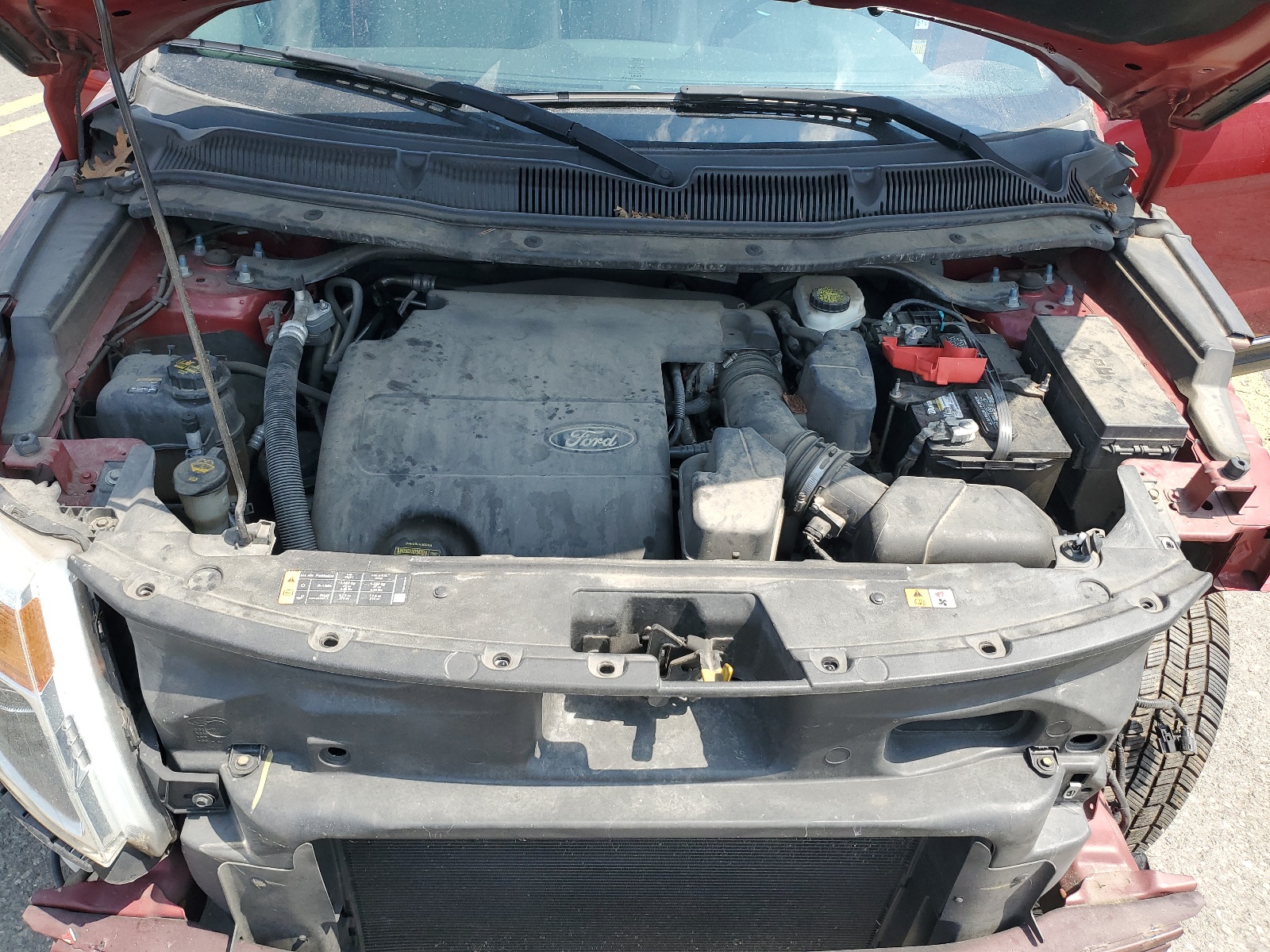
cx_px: 635
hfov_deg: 67.3
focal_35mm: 26
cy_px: 476
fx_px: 954
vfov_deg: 53.1
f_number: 1.5
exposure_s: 1/1111
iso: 50
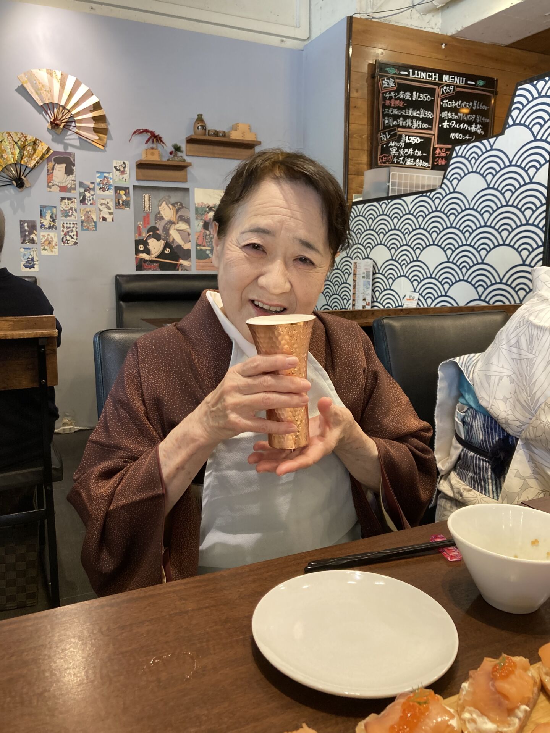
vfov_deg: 63.4
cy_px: 366
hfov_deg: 49.7
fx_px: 593
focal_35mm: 28
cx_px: 275
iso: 160
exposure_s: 1/50
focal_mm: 3.99
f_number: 1.8
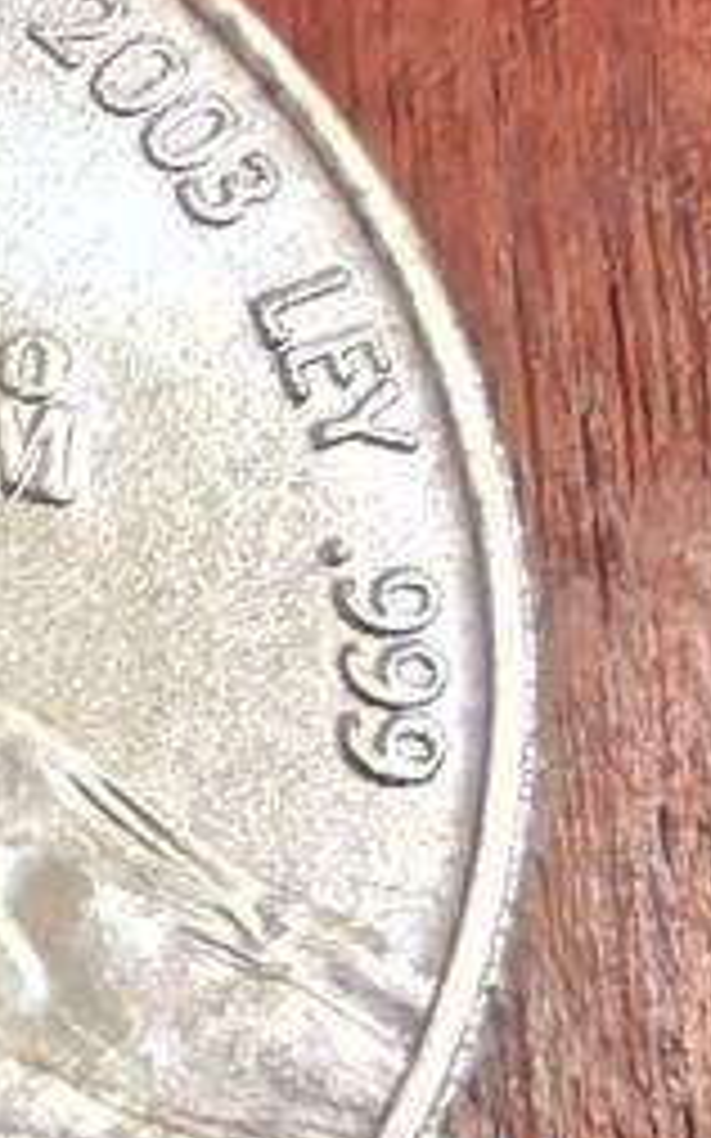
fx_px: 4374
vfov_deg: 14.7
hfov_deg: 9.0
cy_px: 904
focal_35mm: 141
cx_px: -400
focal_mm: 1.68
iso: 200
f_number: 2.2
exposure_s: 1/33.3
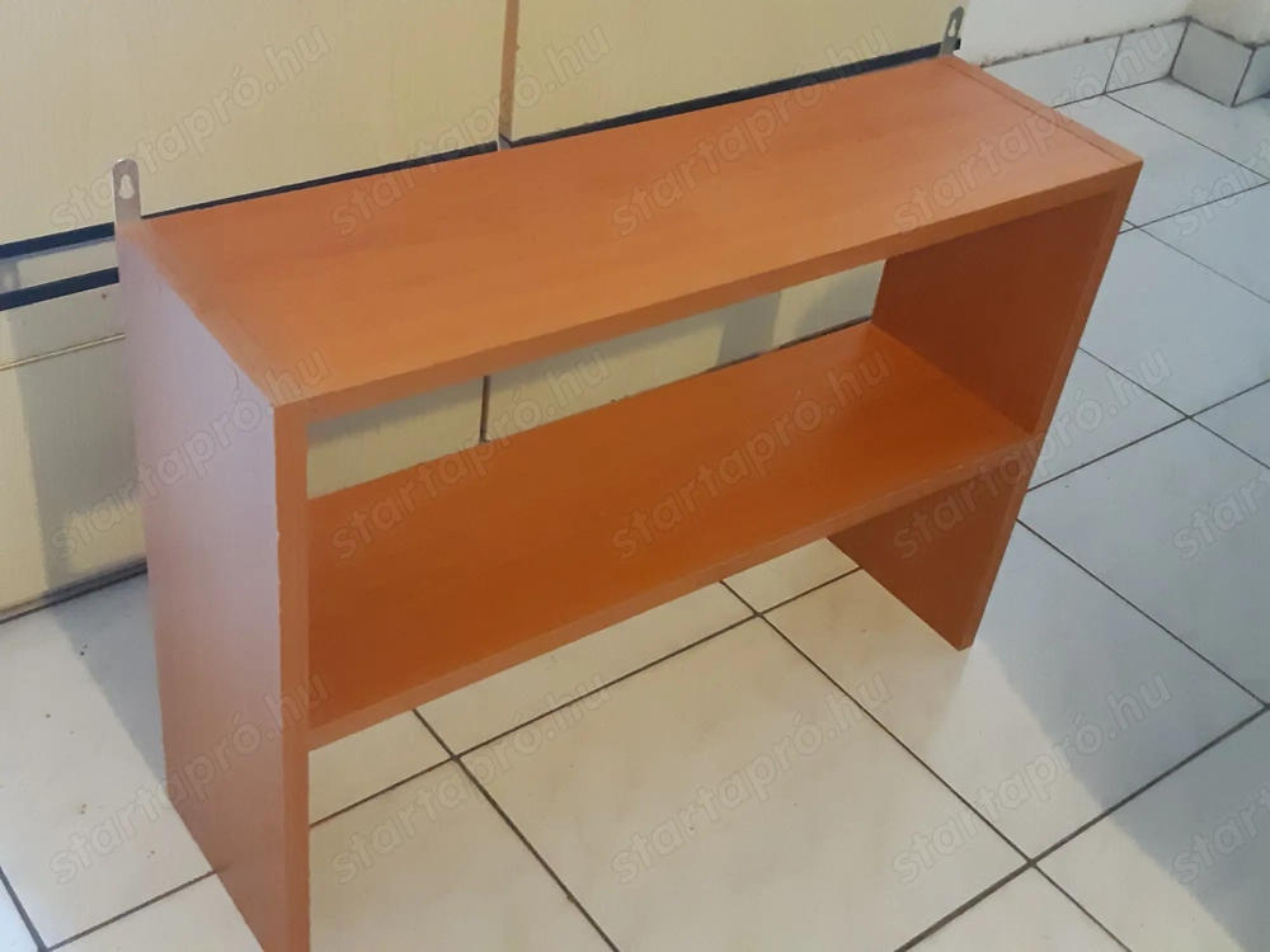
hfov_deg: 67.3
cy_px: 476
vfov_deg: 53.1
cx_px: 635
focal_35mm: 26
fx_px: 954
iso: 500
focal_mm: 3.93
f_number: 1.7
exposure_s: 1/25
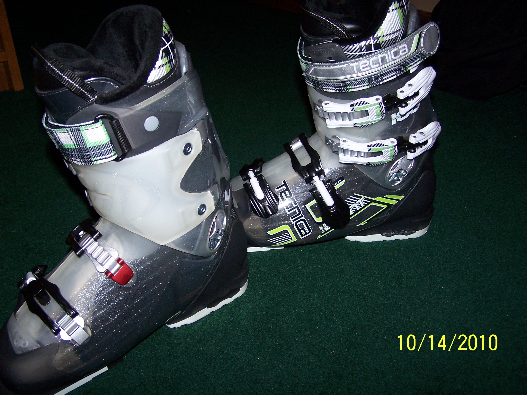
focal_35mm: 38
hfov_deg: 49.0
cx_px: 264
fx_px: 579
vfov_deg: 37.7
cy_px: 198
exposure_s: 1/60
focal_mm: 6.3
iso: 140
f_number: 2.8
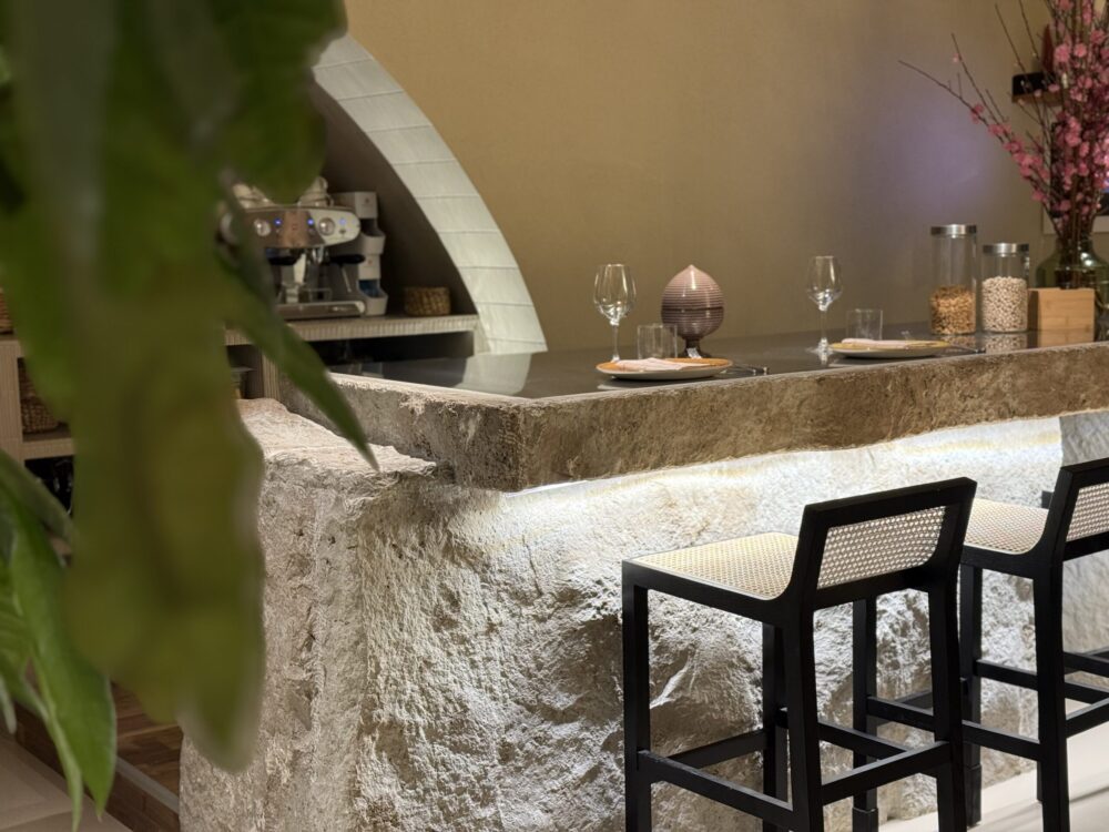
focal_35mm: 48
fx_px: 1538
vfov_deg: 30.3
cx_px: 554
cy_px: 416
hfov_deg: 39.7
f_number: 1.78
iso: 160
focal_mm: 6.76
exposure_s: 1/50
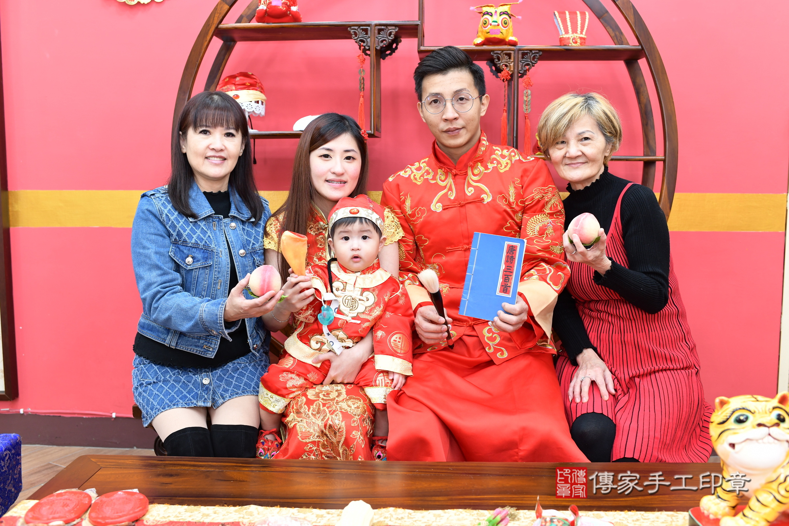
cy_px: 263
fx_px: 767
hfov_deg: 54.4
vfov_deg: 37.9
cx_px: 394
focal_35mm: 35
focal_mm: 35
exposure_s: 1/200
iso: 800
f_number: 4.5
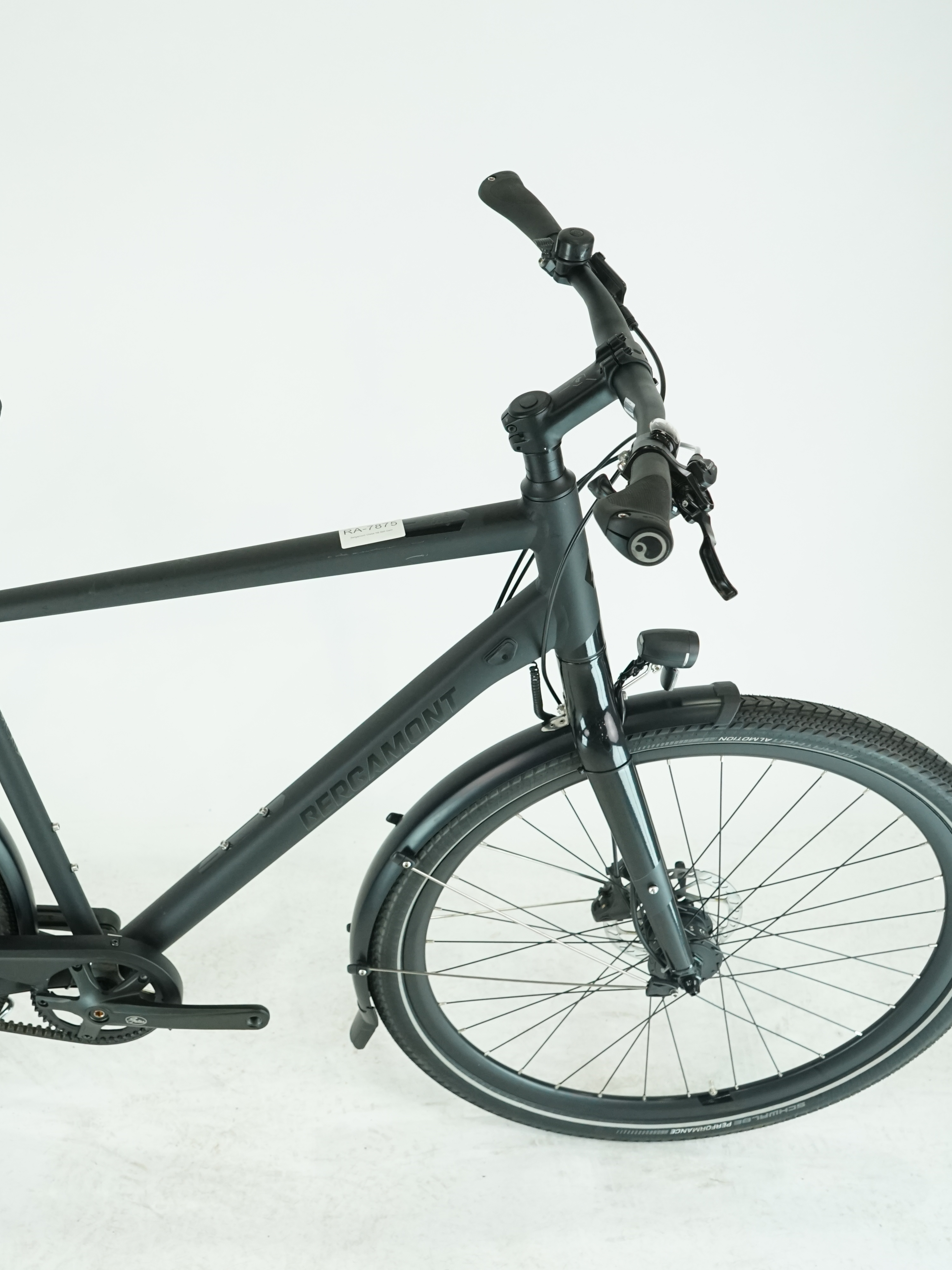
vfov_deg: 44.8
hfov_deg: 33.4
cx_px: 200
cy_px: 634
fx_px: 1540
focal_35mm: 42
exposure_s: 1/200
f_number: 5.6
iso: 1600
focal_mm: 29
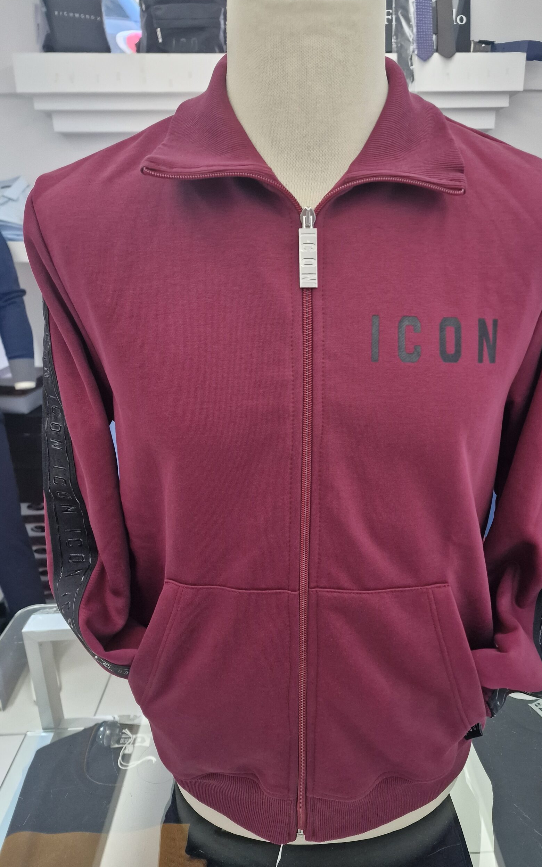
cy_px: 428
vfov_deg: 72.6
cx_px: 322
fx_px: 591
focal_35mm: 25
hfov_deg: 49.0
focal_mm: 6.4
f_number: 1.8
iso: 320
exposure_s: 1/100
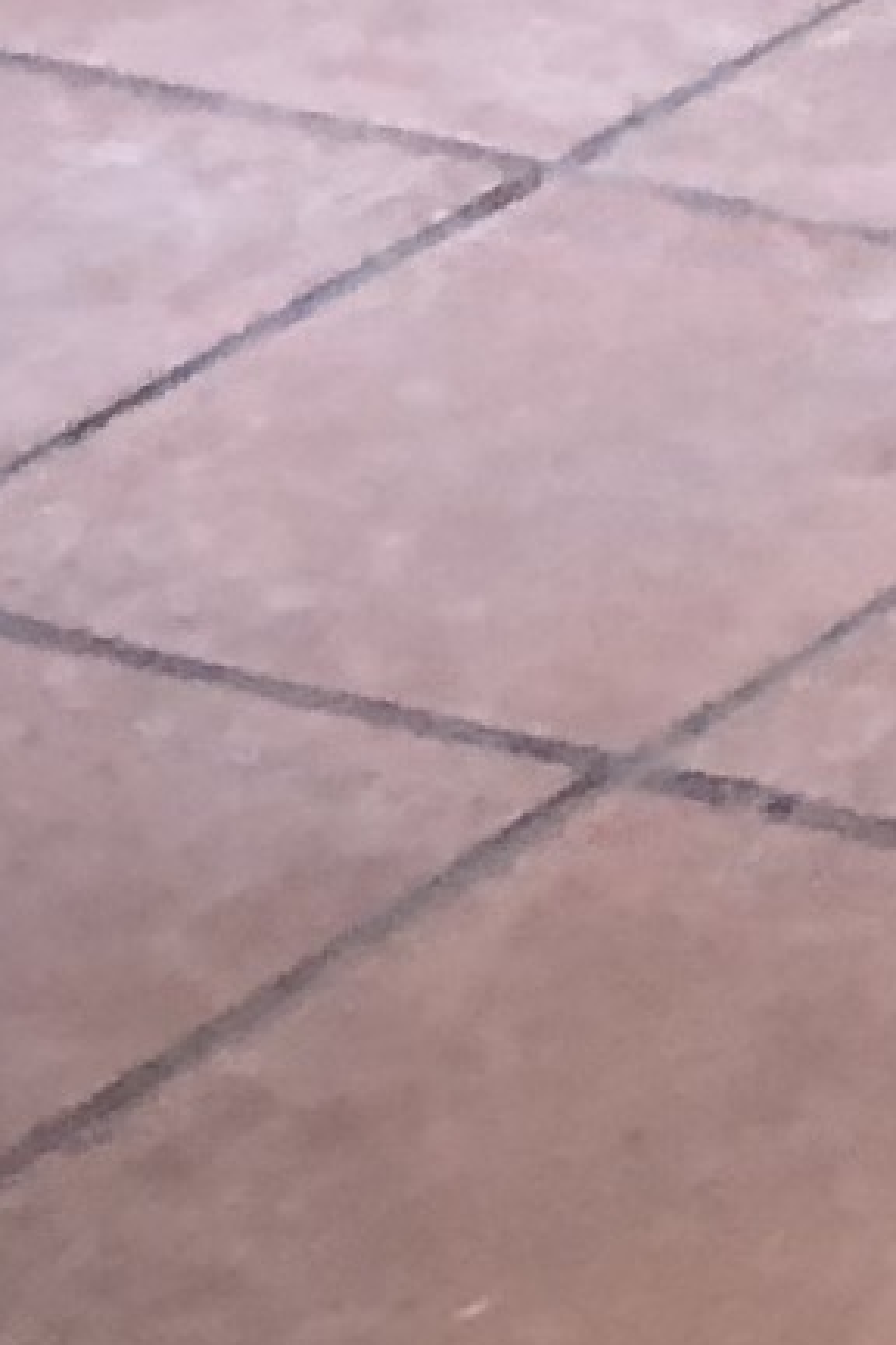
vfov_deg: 6.7
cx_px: 4244
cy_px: -2995
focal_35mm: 272
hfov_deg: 4.4
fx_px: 10154
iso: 40
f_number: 1.8
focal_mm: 4
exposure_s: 1/15
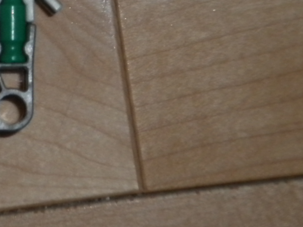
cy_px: 10
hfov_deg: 9.3
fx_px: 1847
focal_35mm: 211
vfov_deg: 7.0
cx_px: 3
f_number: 5.7
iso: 400
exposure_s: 1/60
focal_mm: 17.3
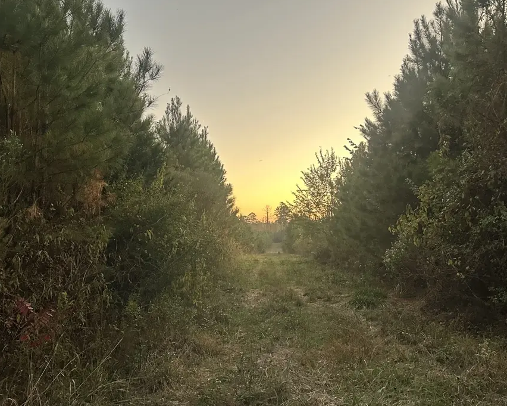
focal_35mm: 33
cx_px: 240
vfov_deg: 44.5
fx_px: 495
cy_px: 212
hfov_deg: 54.2
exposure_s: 1/60
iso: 400
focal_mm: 6.86
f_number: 1.78
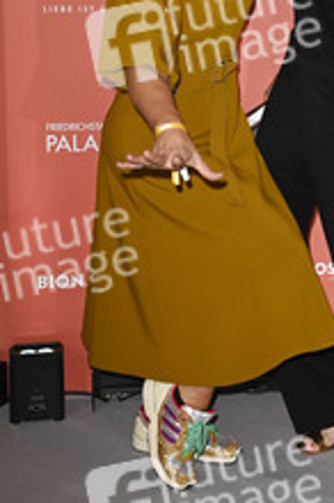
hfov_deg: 13.3
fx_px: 1424
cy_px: 149
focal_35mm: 102
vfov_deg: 19.9
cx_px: 270
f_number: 5.6
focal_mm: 56
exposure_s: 1/250
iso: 640
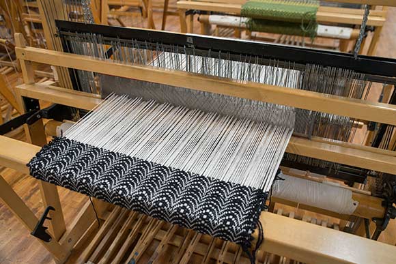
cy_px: 132
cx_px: 198
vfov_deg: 43.6
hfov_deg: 61.9
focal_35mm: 30
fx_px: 330
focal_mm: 30
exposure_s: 1/125
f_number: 5.6
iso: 800
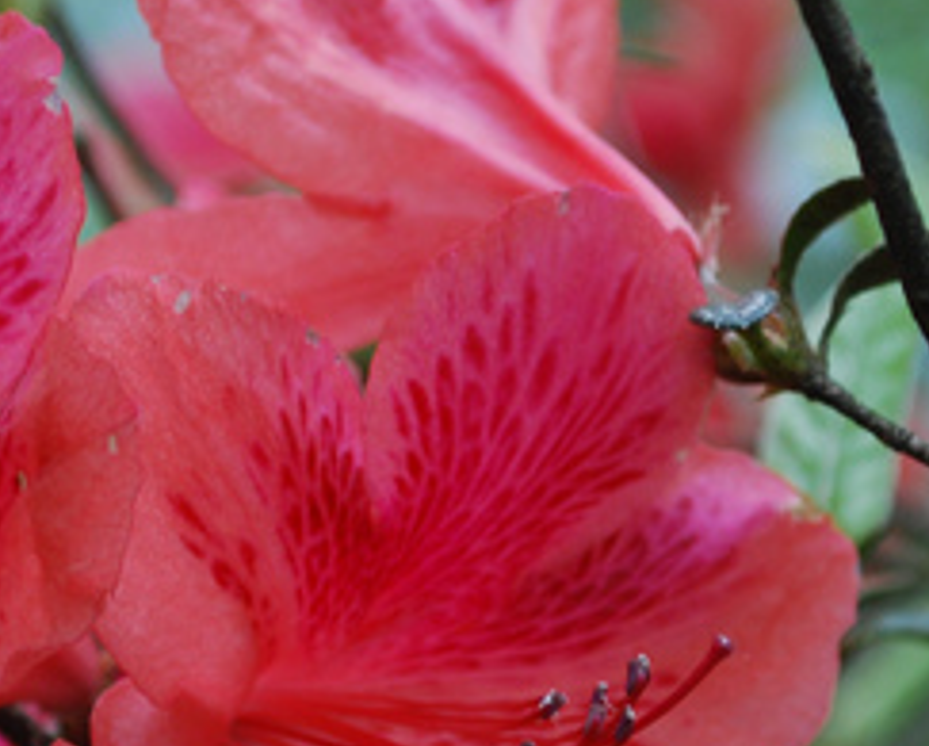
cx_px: 333
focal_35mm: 213
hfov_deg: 9.1
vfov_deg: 7.3
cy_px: 511
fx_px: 5863
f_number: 5.3
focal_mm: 46
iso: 200
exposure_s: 1/60
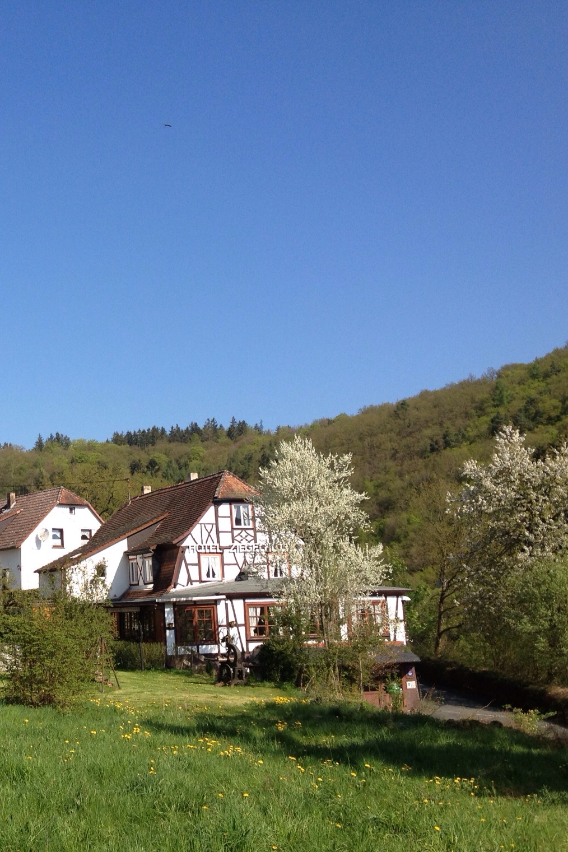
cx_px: 30
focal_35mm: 49
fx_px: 1160
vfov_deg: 40.3
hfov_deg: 26.4
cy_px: 429
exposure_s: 1/1255
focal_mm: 4.28
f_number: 2.4
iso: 50
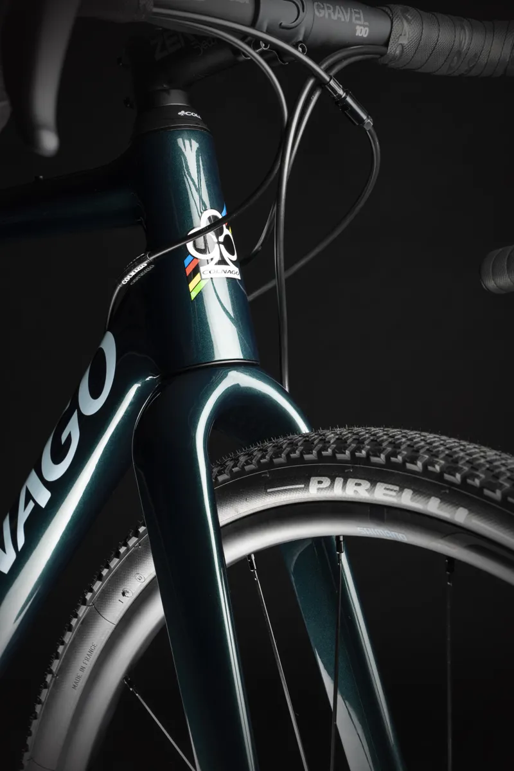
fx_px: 1498
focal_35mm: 70
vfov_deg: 28.8
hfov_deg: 19.5
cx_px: 257
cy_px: 386
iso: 100
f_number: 13
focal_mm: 70
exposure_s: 1/125
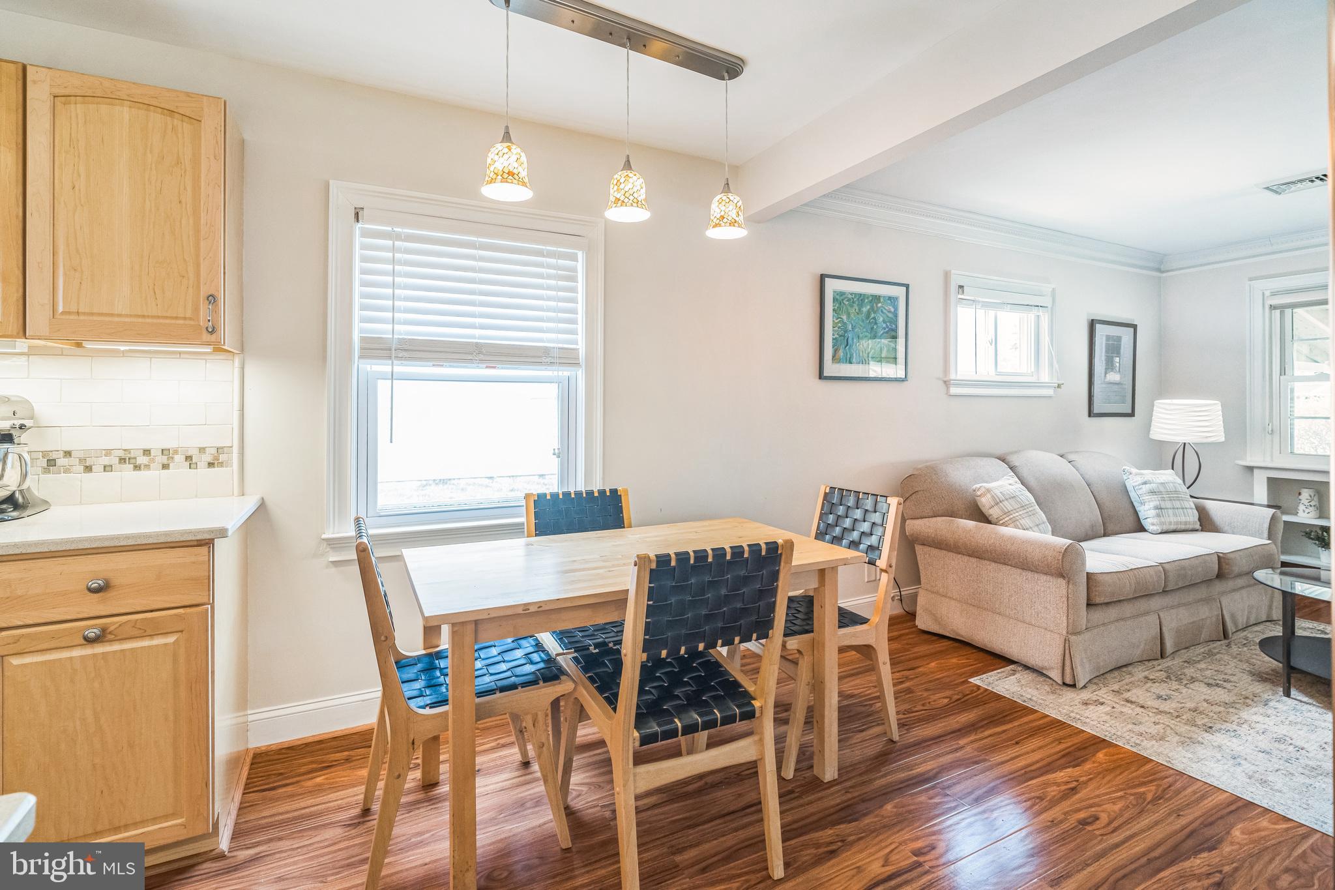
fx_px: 593
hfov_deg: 96.7
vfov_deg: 73.7
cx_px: 668
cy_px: 445
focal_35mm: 16
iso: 1000
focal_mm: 16
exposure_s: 1/15
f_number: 6.3
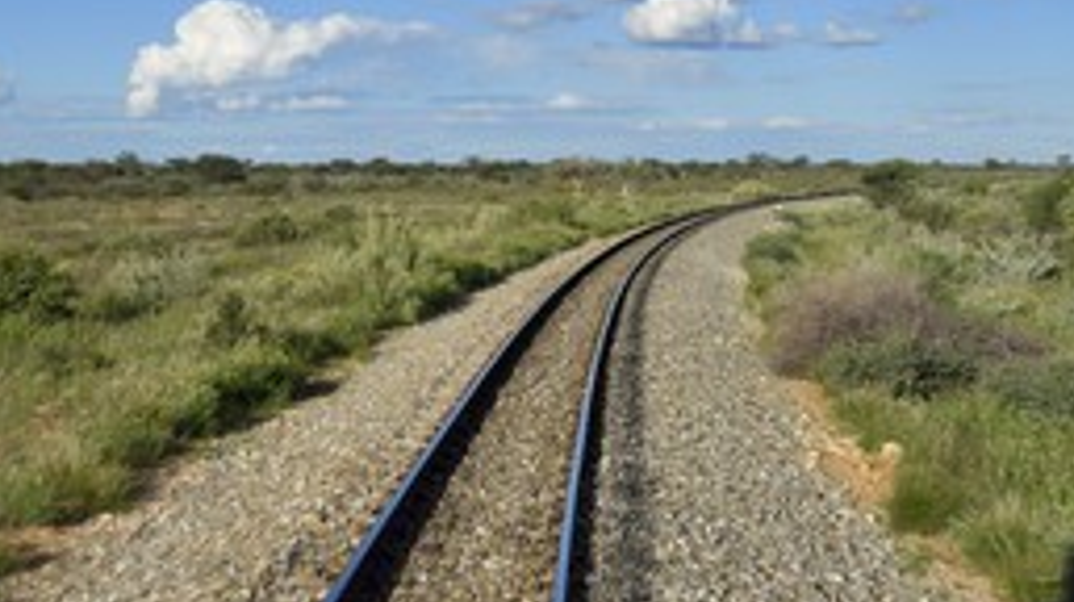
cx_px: 568
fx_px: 2049
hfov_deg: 29.4
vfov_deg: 16.7
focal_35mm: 72
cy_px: 351
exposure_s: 1/125
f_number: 20
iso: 200
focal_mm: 42
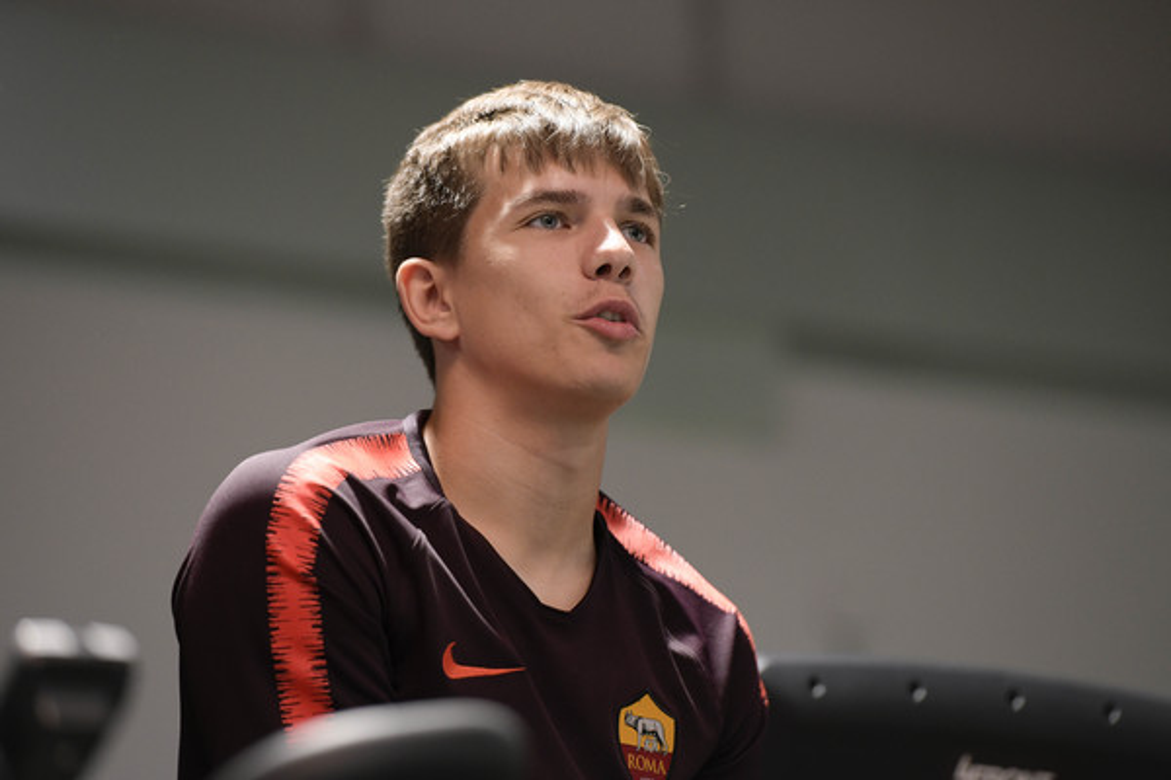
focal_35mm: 195
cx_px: 586
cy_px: 390
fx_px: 6342
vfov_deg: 7.0
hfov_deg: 10.5
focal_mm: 195
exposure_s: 1/125
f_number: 4
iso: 1600
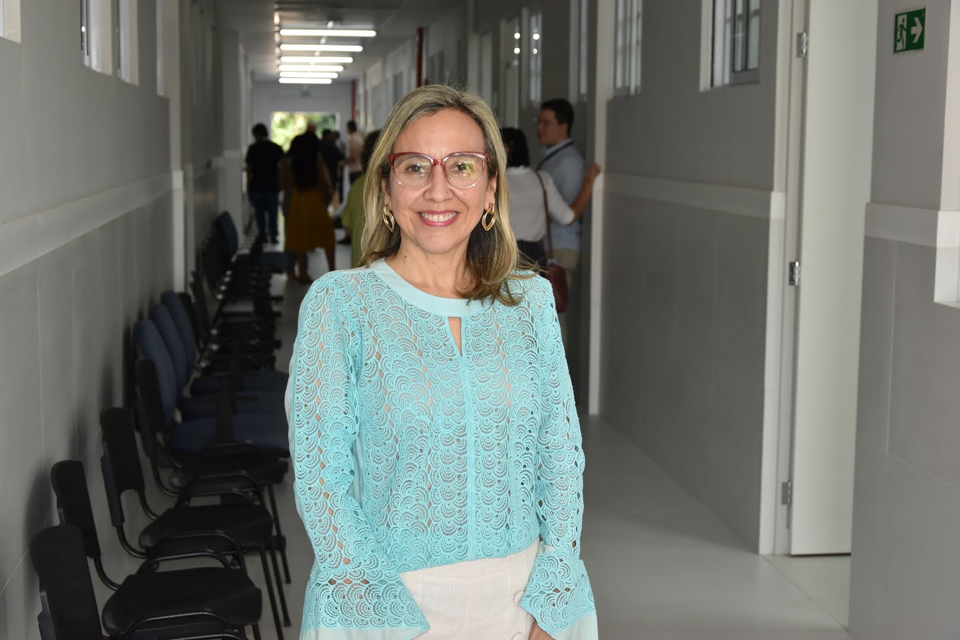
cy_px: 320
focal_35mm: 60
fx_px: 1600
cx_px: 480
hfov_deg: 33.4
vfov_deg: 22.6
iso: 640
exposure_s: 1/125
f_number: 4.5
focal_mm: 40
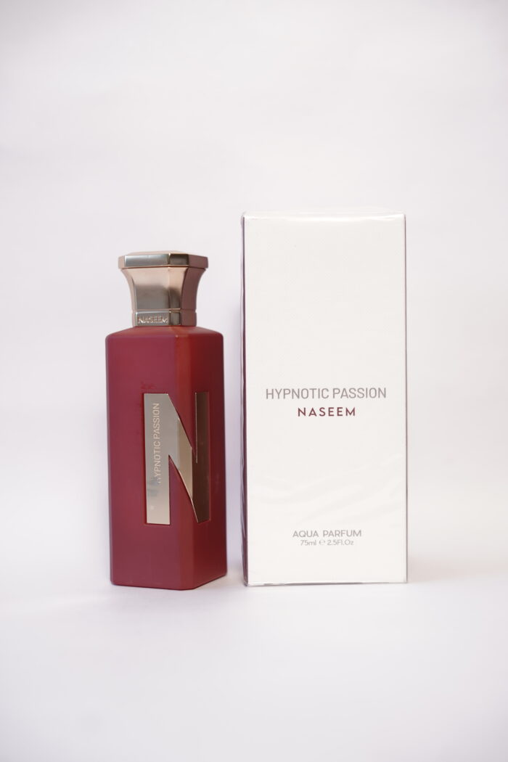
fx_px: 1058
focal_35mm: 50
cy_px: 381
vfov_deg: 39.6
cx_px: 254
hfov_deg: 27.0
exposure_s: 1/200
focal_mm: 50
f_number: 2.8
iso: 800
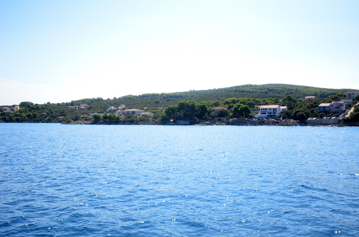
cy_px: 118
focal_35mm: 36
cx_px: 180
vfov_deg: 36.7
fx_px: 358
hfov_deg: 53.2
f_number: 4
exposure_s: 1/8000
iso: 1250
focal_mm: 24
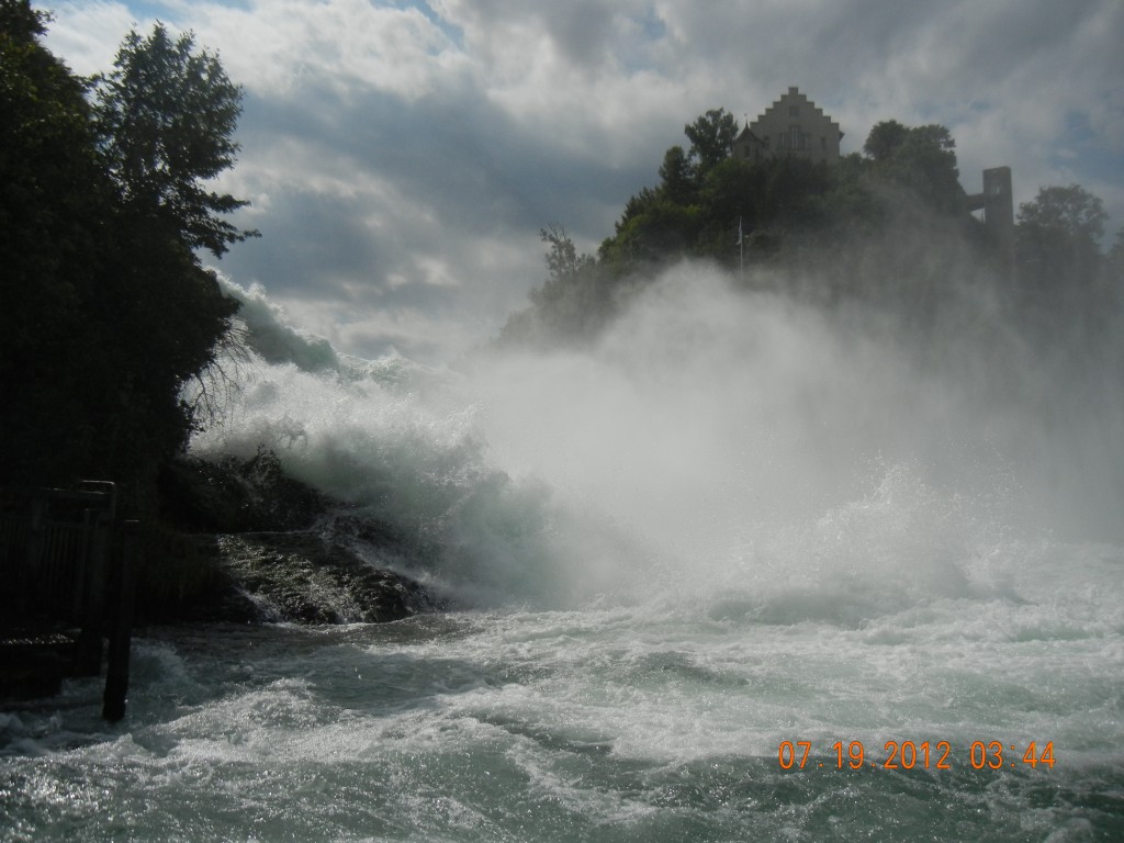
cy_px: 422
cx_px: 562
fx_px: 974
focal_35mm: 30
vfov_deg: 46.8
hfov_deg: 60.0
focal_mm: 5.4
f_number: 7
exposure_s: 1/1957
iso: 160
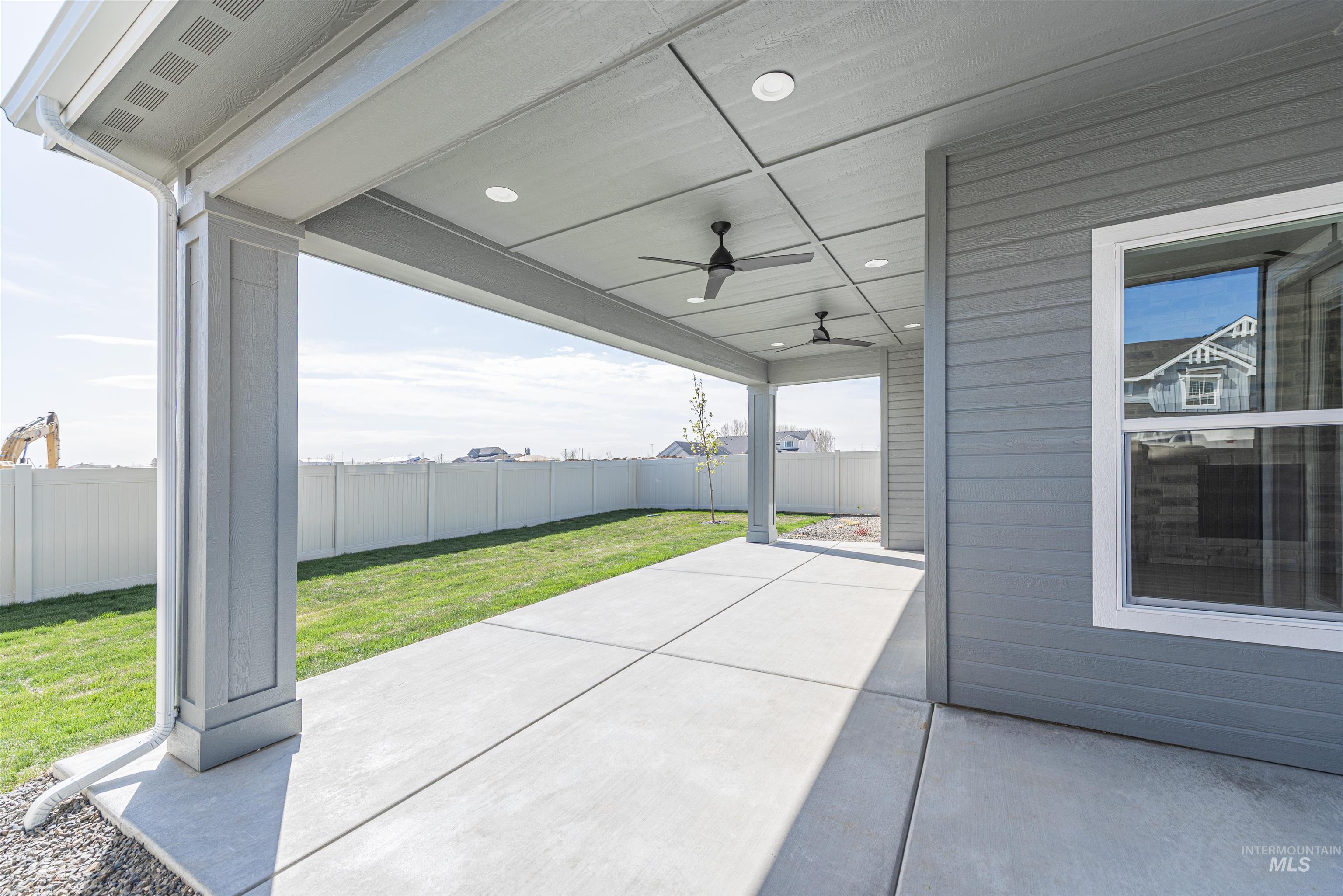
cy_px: 448
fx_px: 522
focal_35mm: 14
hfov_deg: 104.2
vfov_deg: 81.2
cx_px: 672
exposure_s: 1/500
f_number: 4.5
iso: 100
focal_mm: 14
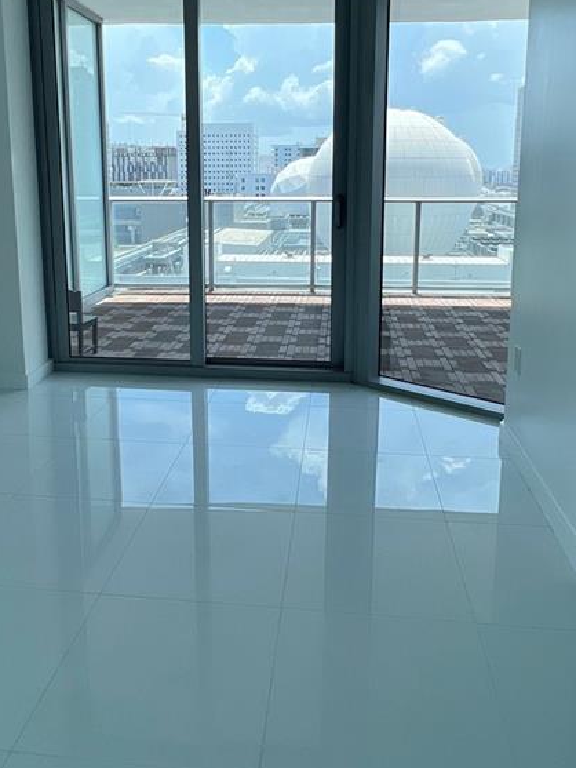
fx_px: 621
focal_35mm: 28
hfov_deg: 49.7
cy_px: 281
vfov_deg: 62.4
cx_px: 259
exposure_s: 1/485
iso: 32
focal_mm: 1.57
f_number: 1.8
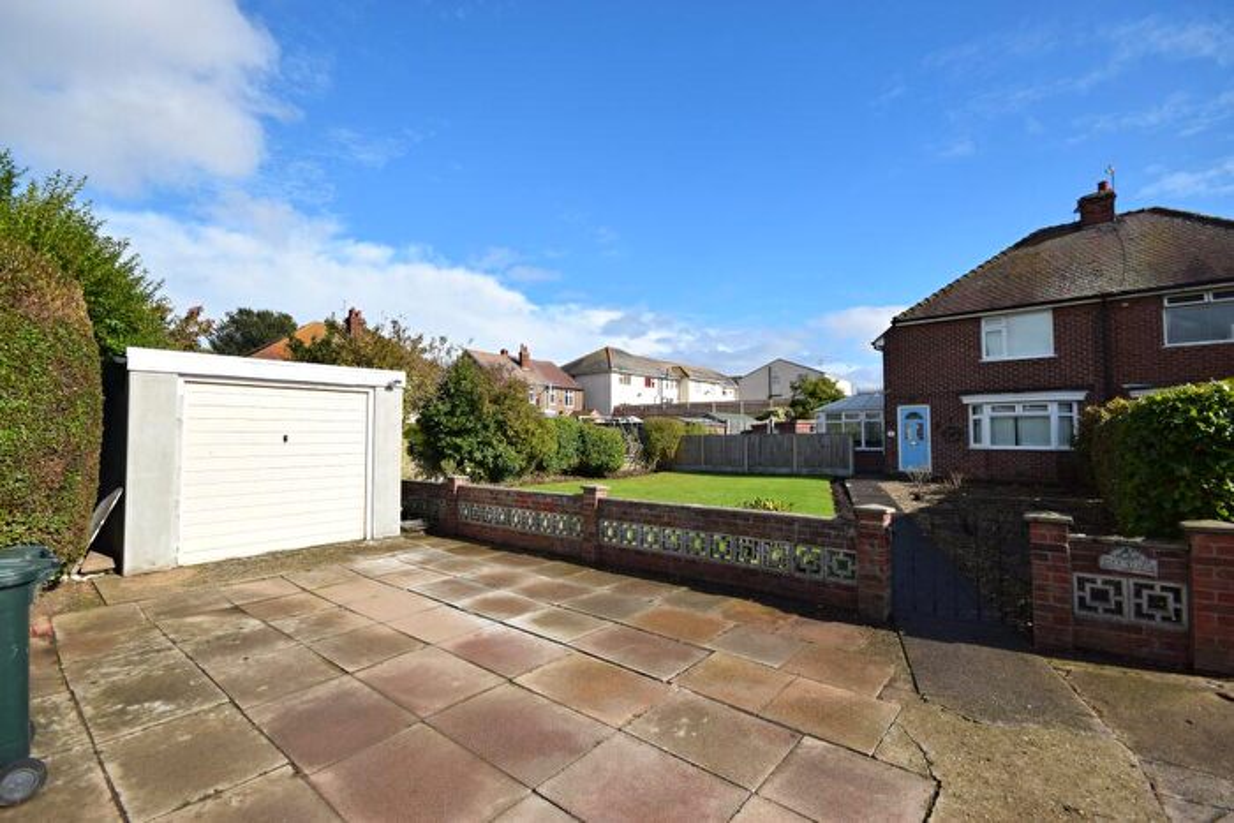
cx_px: 617
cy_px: 412
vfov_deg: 77.4
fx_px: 514
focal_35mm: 15
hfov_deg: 100.4
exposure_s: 1/400
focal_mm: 10
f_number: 10
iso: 200
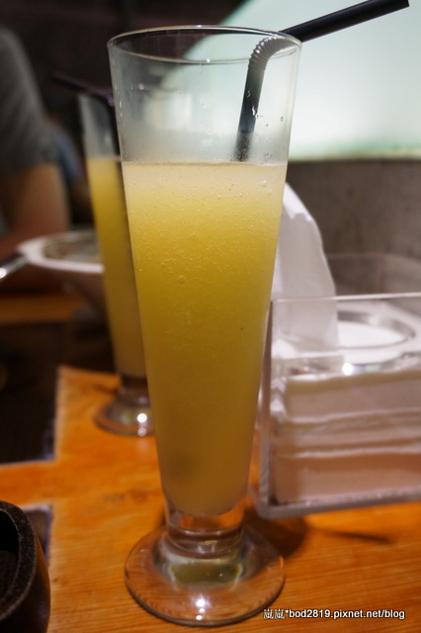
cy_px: 316
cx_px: 210
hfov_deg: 39.9
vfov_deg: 57.2
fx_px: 579
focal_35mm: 33
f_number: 4
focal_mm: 22
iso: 1000
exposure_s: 1/60
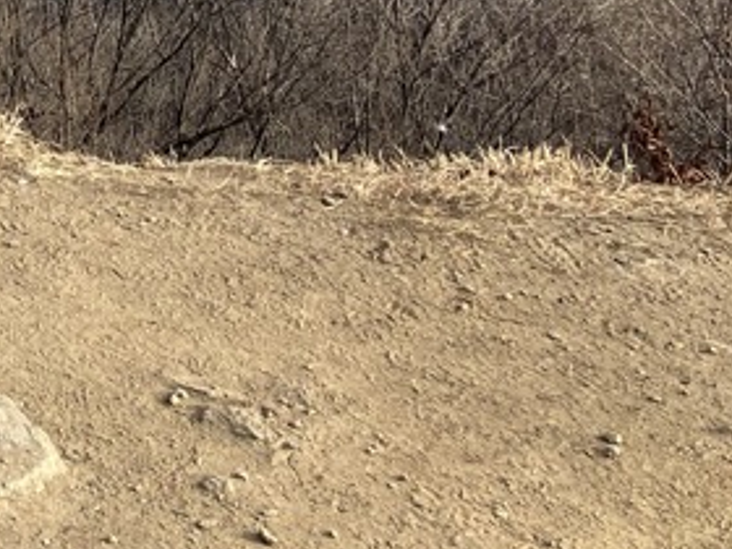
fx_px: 2009
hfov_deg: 18.1
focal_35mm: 95
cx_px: -413
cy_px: -162
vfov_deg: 14.9
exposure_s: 1/3968
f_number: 1.5
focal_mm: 5.7
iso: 50
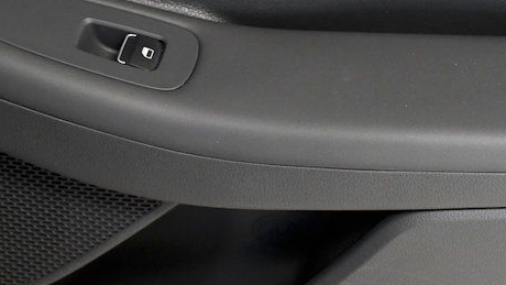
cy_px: -1
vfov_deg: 7.2
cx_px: 425
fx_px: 2255
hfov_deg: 12.7
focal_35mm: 168
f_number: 6.3
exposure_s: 1/160
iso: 2500
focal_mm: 48
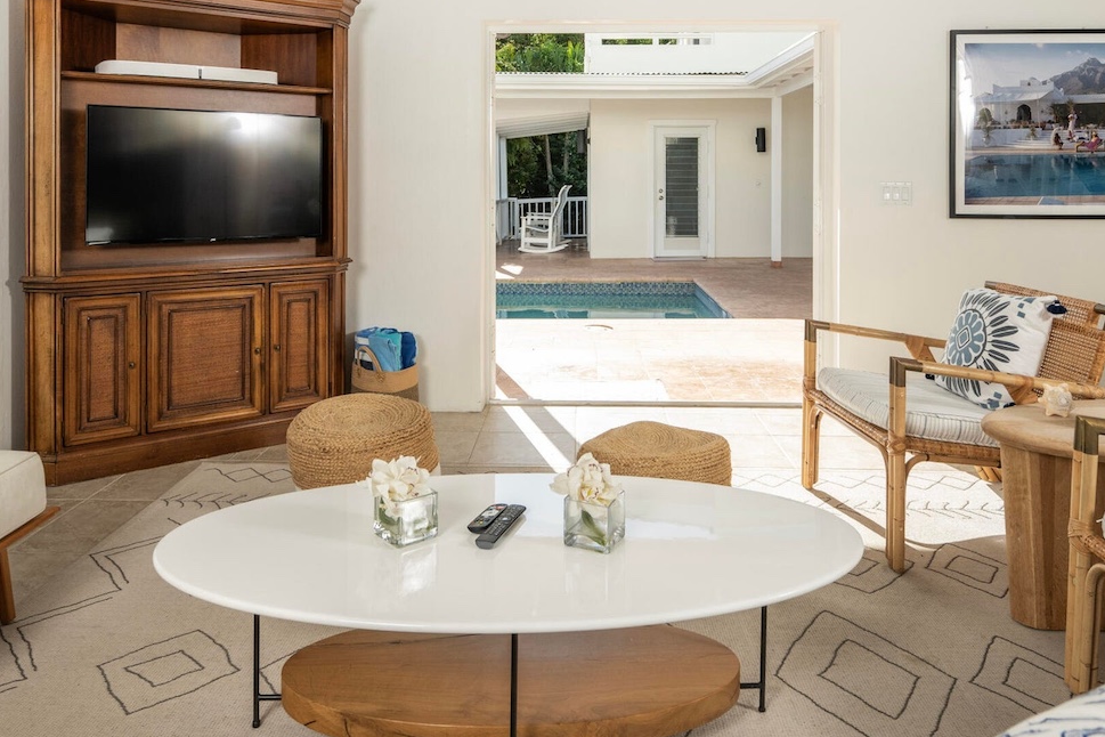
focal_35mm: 26
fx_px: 798
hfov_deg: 69.4
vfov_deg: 48.6
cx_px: 527
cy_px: 235
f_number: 6.3
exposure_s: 1/160
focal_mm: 14
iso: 250
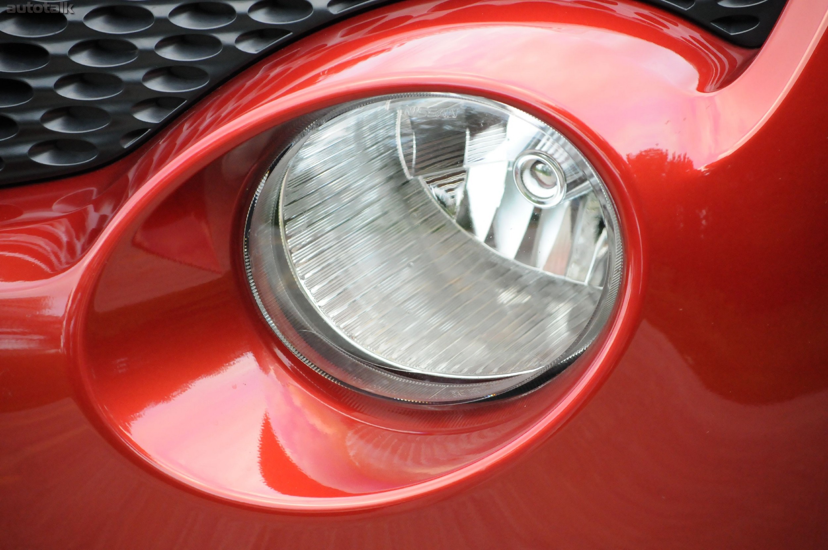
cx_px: 414
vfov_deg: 9.9
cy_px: 275
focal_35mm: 138
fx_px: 3170
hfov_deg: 14.9
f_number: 5.6
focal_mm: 92
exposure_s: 1/320
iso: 2000
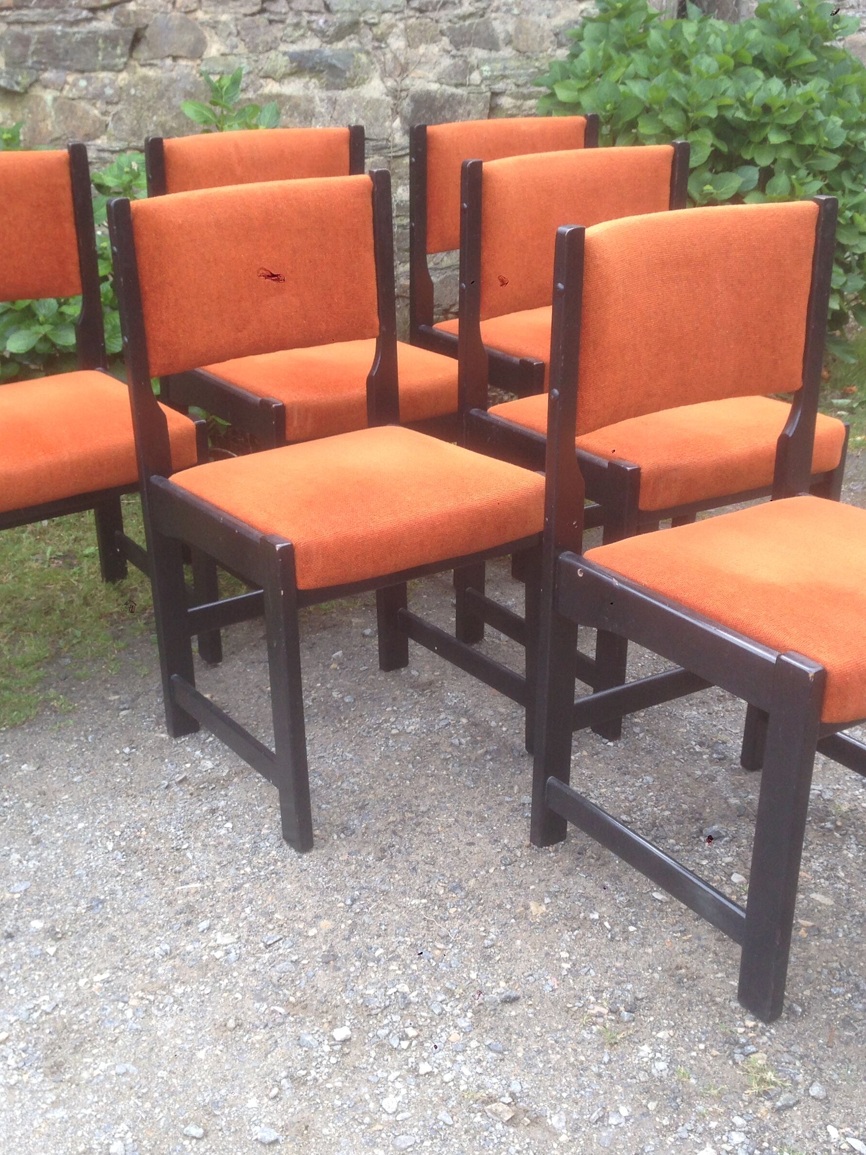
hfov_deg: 32.1
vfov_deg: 42.1
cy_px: 583
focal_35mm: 45
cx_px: 364
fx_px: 1501
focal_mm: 4.12
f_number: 2.4
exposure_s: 1/124
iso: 50
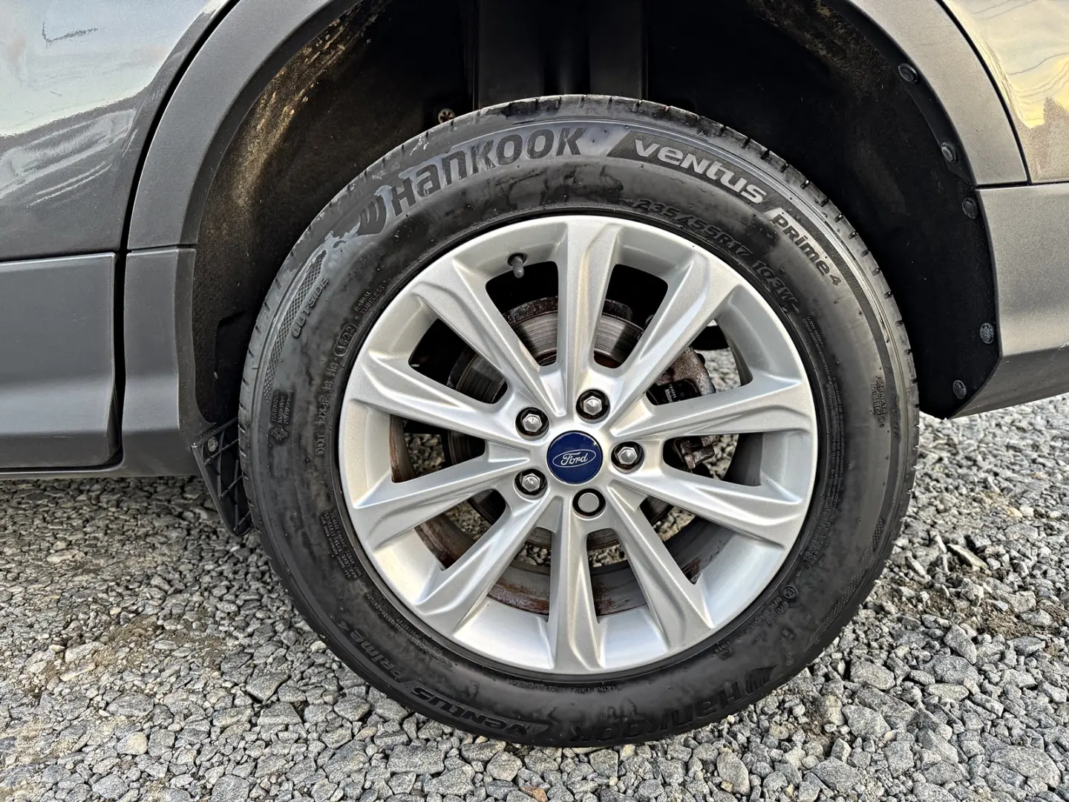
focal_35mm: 24
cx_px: 534
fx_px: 741
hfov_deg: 71.6
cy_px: 401
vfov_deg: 56.8
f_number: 1.78
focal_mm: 6.76
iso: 200
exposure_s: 1/121
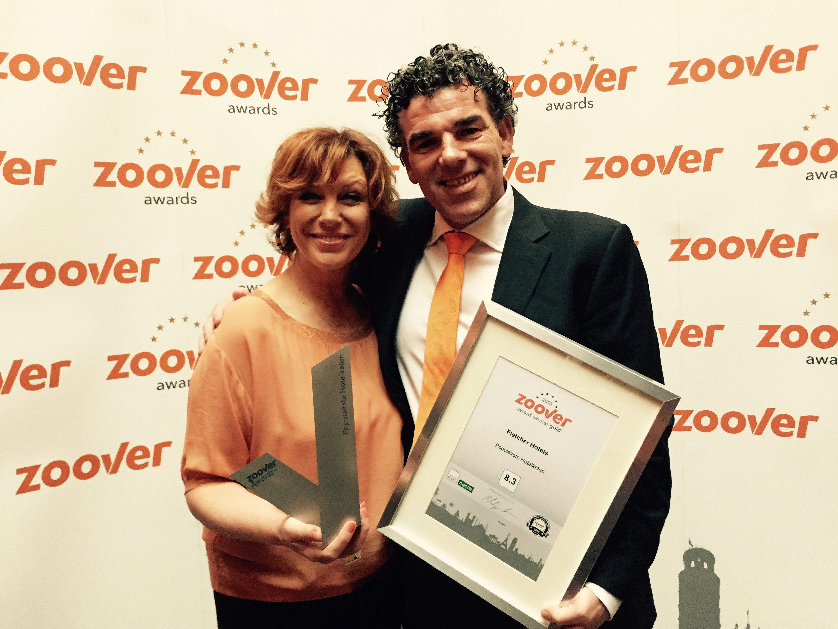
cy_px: 314
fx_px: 702
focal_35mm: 29
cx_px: 419
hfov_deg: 61.7
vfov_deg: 48.2
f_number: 2.2
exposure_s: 1/30
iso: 250
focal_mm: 4.15
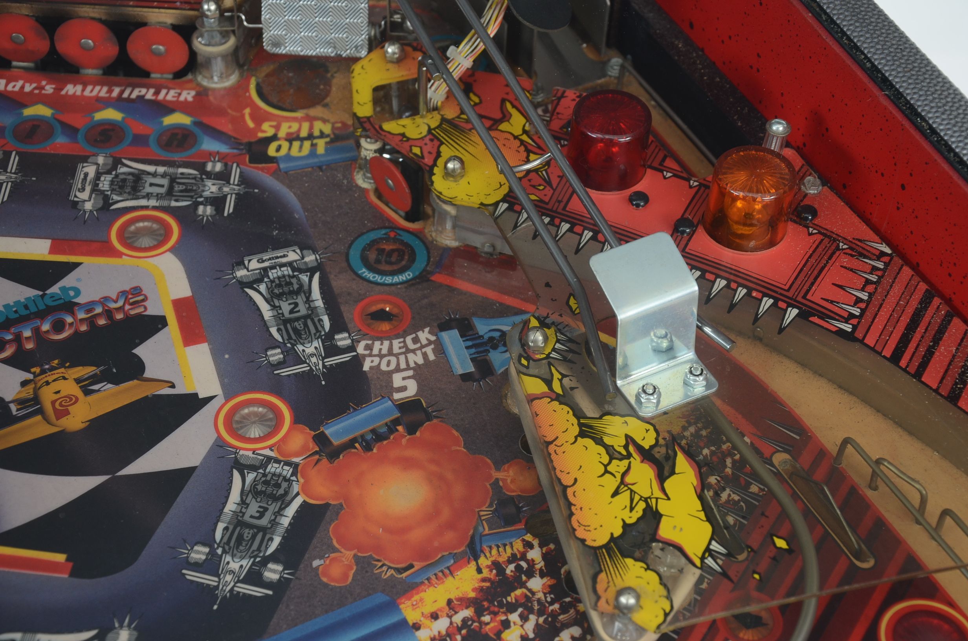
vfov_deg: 18.8
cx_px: 484
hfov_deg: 28.1
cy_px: 320
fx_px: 1932
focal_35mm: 72
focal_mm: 48
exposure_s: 1/60
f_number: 5.6
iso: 250
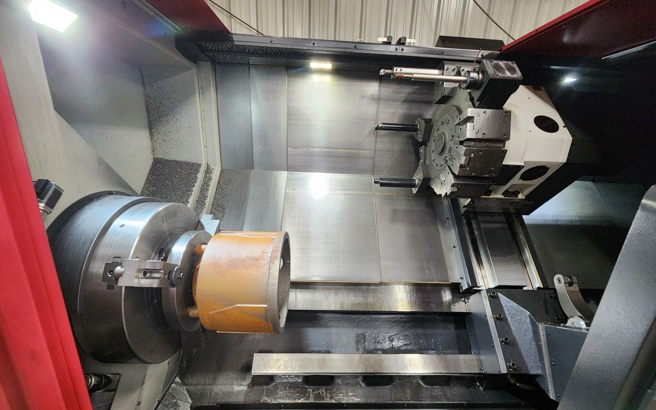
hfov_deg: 105.3
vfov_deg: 78.4
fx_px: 250
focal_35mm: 14
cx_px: 327
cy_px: 226
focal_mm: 2.2
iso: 320
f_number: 2.2
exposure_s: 1/30
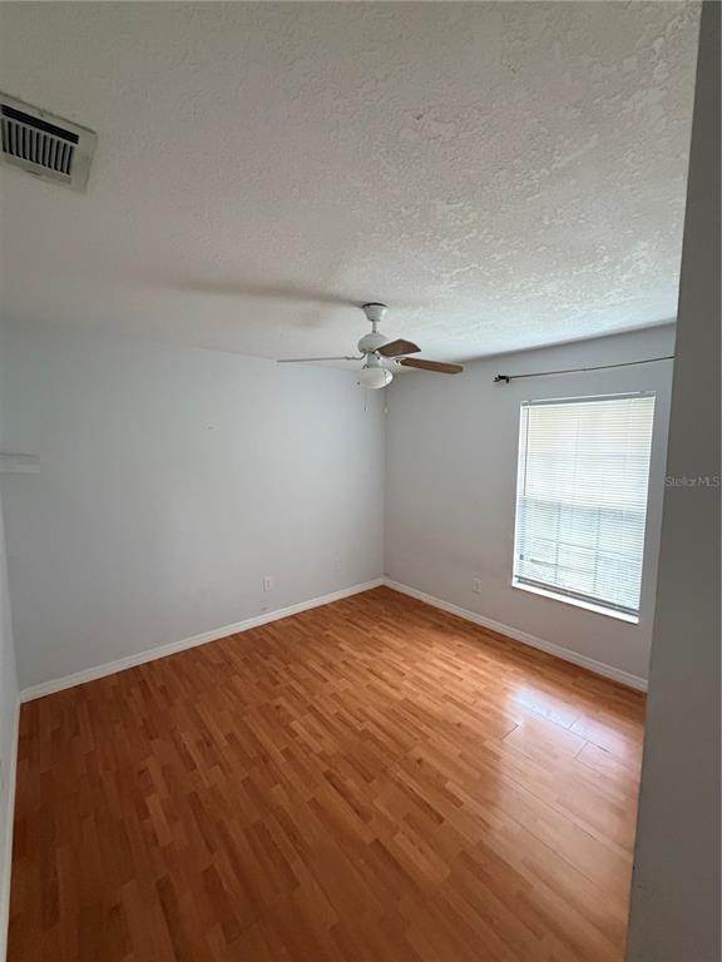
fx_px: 389
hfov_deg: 85.7
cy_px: 481
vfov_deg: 102.1
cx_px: 361
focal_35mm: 14
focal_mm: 2.22
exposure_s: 1/60
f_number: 2.2
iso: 640
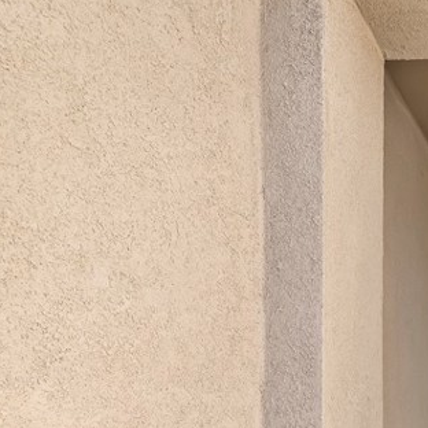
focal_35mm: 39
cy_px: 418
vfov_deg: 38.5
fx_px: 546
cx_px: 567
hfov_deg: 31.8
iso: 1000
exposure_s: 1/160
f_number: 10
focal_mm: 14
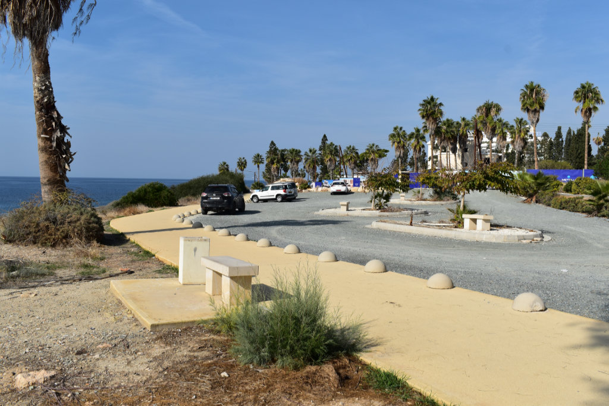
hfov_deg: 57.2
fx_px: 558
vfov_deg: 40.0
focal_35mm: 33
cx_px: 304
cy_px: 203
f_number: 11
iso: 200
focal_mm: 22
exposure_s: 1/500
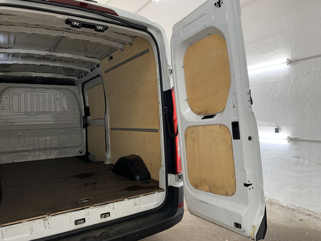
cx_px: 160
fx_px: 241
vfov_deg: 53.1
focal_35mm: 26
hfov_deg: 67.3
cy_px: 120
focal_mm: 4.25
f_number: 1.8
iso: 50
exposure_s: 1/50
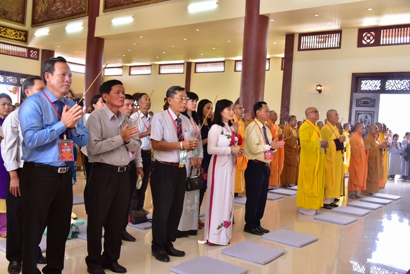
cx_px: 205
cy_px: 137
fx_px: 387
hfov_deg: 55.8
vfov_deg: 38.9
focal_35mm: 34
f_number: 5.6
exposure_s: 1/60
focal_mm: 34
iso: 640
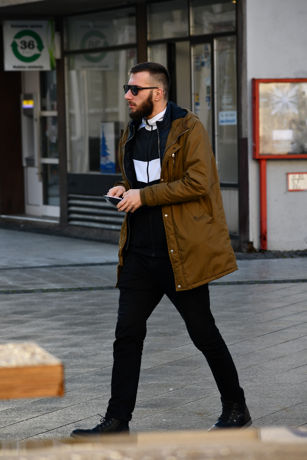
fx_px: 2302
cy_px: 230
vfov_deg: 11.4
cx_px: 154
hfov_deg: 7.6
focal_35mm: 180
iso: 220
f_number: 5.6
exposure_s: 1/250
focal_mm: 120
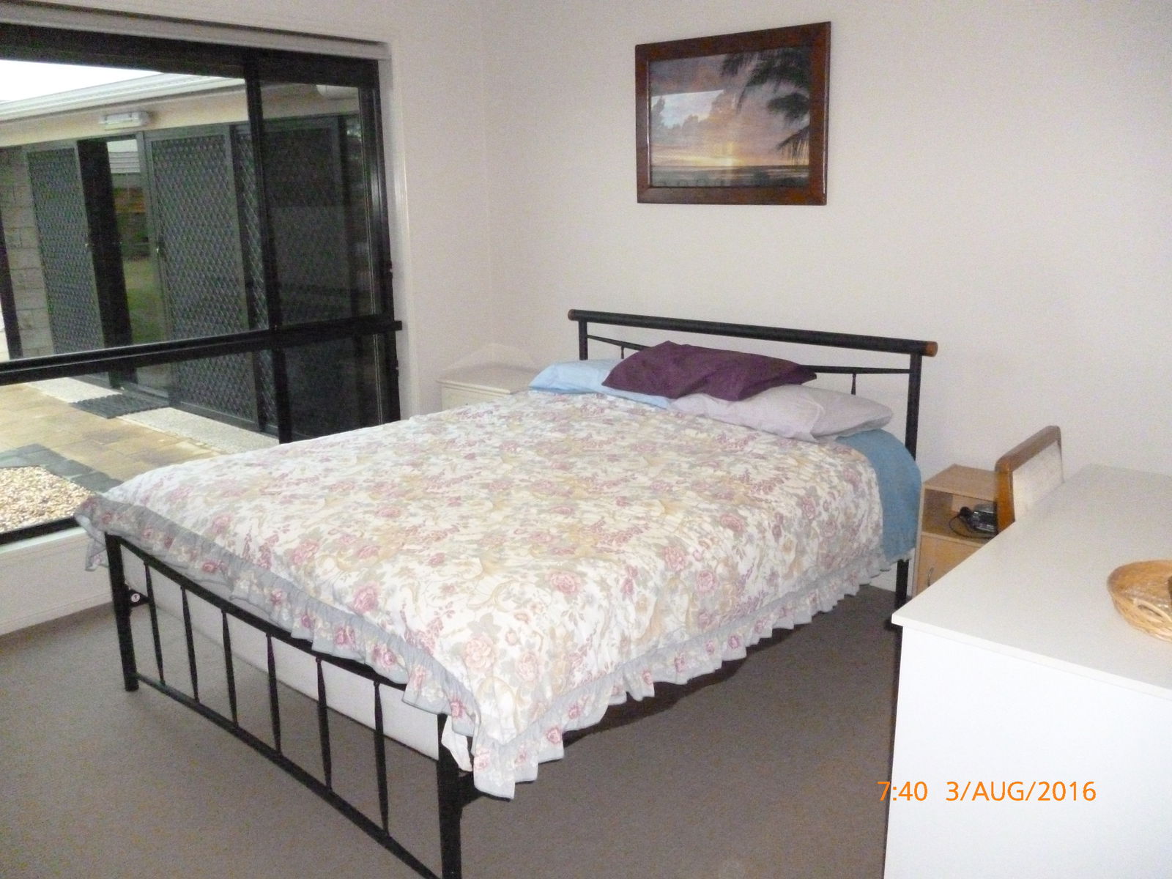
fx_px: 948
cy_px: 440
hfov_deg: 63.4
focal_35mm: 28
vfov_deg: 49.7
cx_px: 586
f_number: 3.1
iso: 1600
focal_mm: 5
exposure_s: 1/60
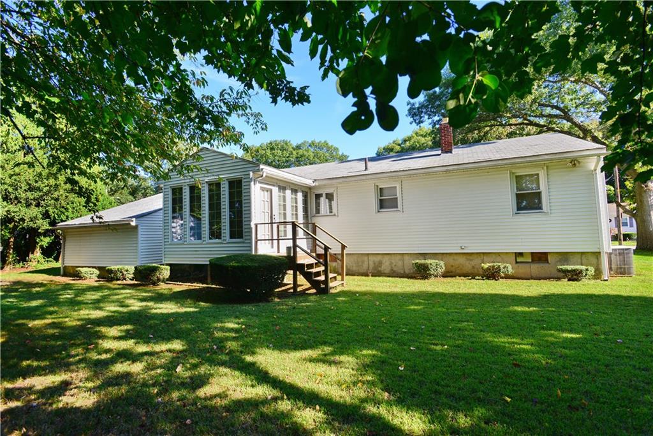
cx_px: 326
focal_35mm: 17
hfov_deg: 93.3
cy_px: 218
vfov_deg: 70.5
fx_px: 308
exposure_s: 1/250
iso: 400
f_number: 10
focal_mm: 17
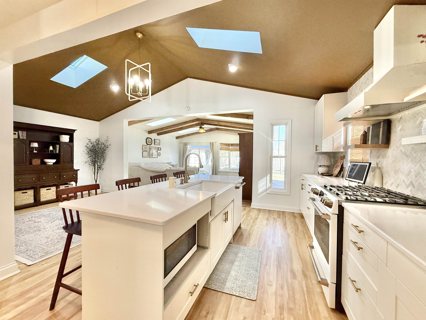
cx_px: 213
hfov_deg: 102.1
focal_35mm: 14
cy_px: 160
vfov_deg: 85.7
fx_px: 172
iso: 200
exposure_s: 1/120
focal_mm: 2.22
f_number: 2.2
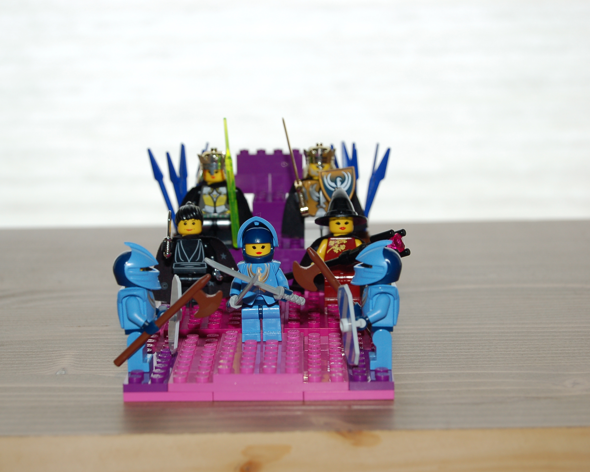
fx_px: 1651
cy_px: 236
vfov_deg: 16.3
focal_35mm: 95
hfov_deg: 20.2
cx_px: 258
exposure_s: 1/125
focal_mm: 55
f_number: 5.6
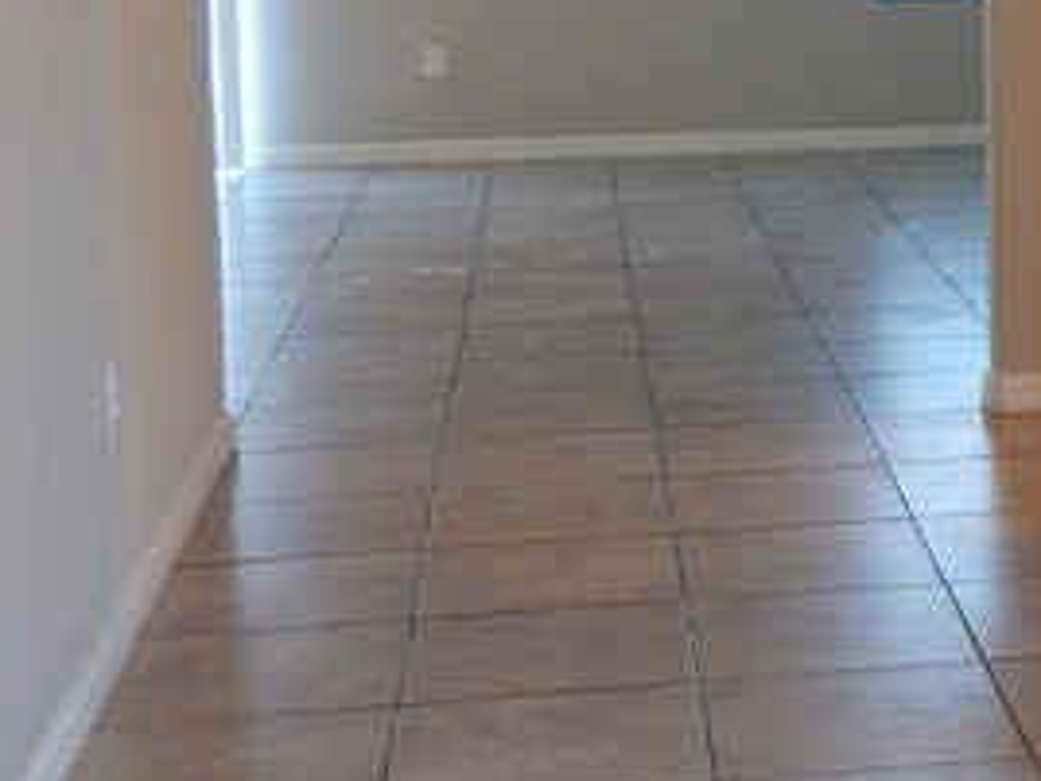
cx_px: 1208
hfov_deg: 21.8
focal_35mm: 84
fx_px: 2526
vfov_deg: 17.3
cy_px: 51
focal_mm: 4
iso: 220
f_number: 3
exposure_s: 1/30
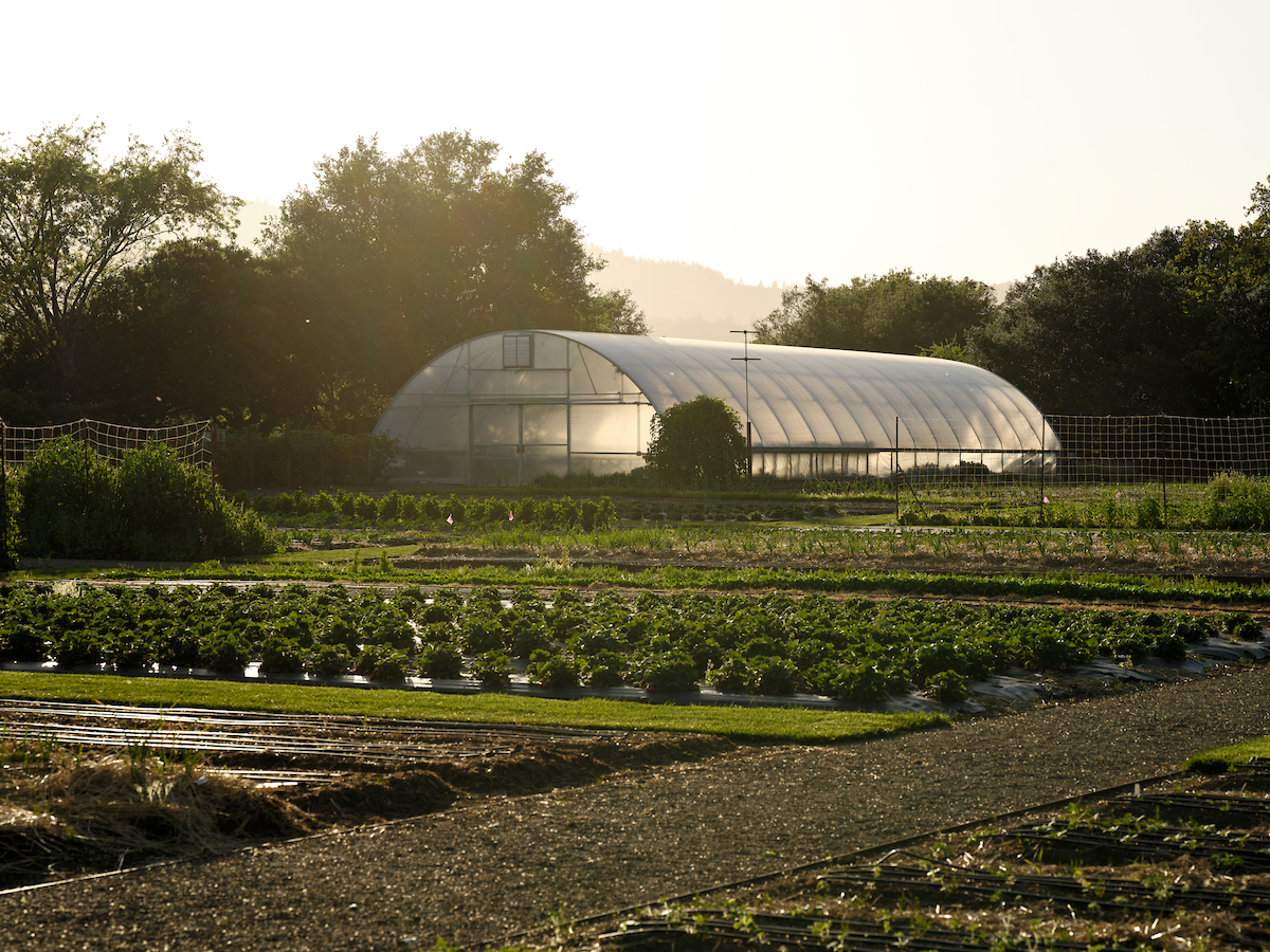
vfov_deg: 15.6
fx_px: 3485
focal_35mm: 95
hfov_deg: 20.7
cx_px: 635
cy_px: 476
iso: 80
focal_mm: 120
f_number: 9
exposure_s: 1/125
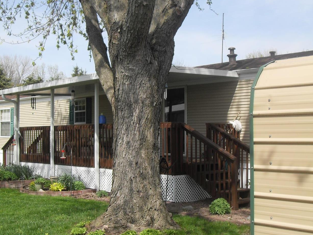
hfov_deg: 39.6
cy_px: 108
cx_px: 172
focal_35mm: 48
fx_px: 434
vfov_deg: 30.3
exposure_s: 1/125
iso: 80
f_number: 8.9
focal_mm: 6.3
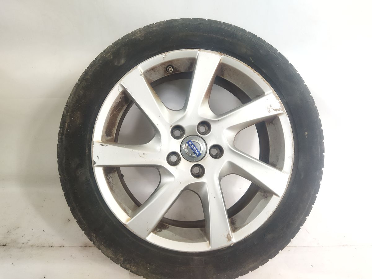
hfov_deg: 65.3
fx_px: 290
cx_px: 186
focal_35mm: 27
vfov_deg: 51.4
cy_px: 140
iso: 322
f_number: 1.79
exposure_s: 1/50
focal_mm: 4.71
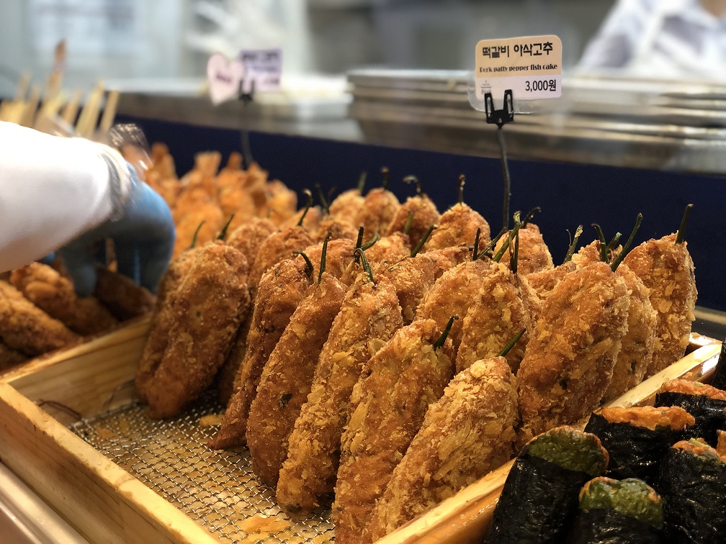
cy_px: 272
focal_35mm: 52
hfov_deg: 36.8
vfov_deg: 28.0
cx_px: 363
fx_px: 1091
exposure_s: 1/30
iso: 100
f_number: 2.4
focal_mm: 6
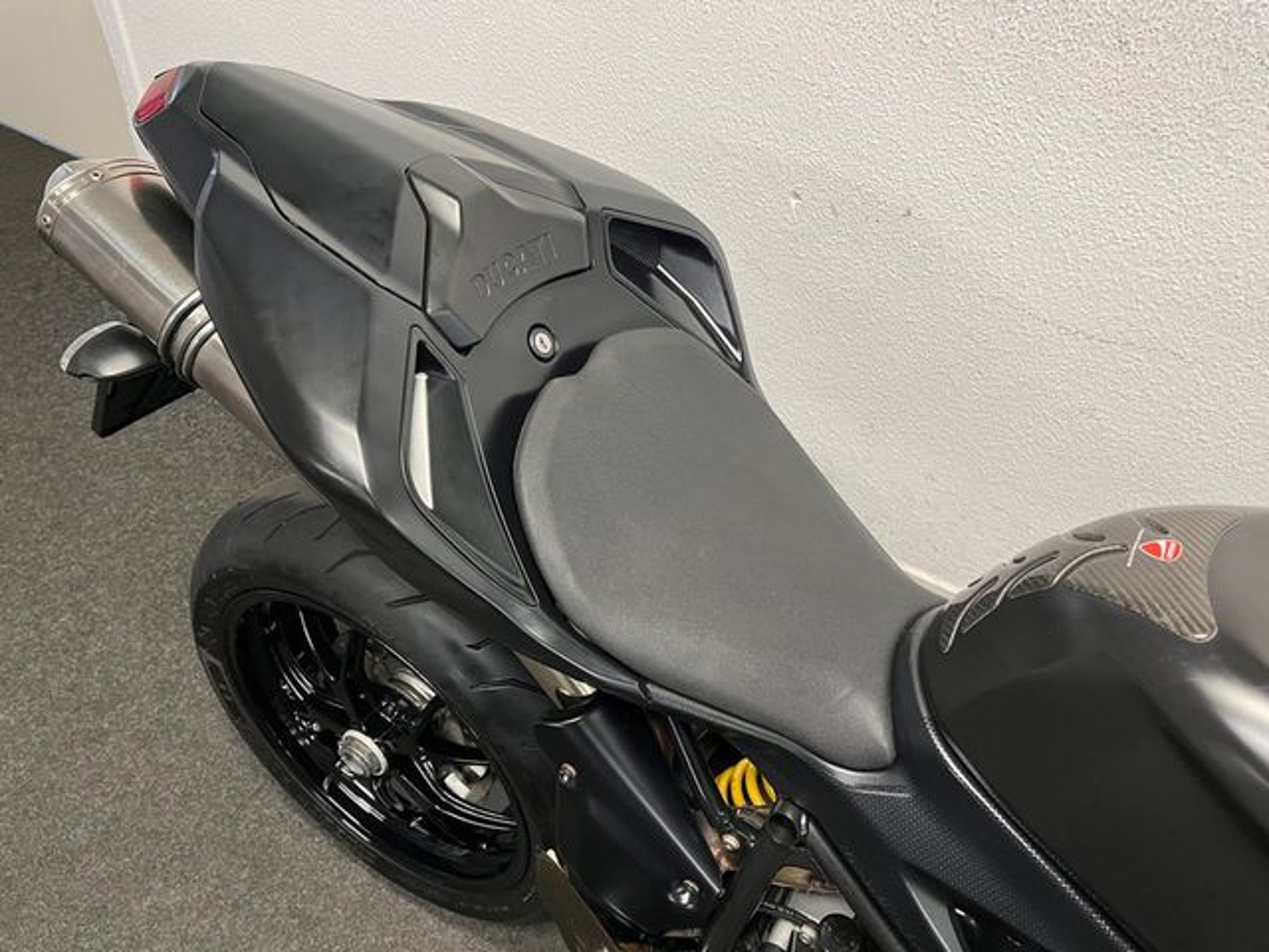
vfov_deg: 53.1
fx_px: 953
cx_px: 634
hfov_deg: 67.3
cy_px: 476
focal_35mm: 26
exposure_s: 1/50
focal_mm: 5.1
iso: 125
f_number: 1.6
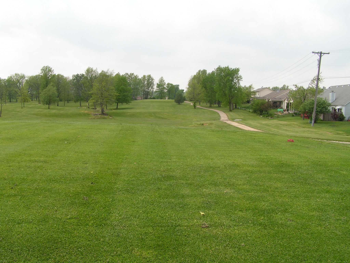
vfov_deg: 37.7
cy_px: 132
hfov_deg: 49.0
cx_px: 175
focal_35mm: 38
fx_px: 384
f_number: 5.6
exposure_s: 1/200
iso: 50
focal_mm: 6.3
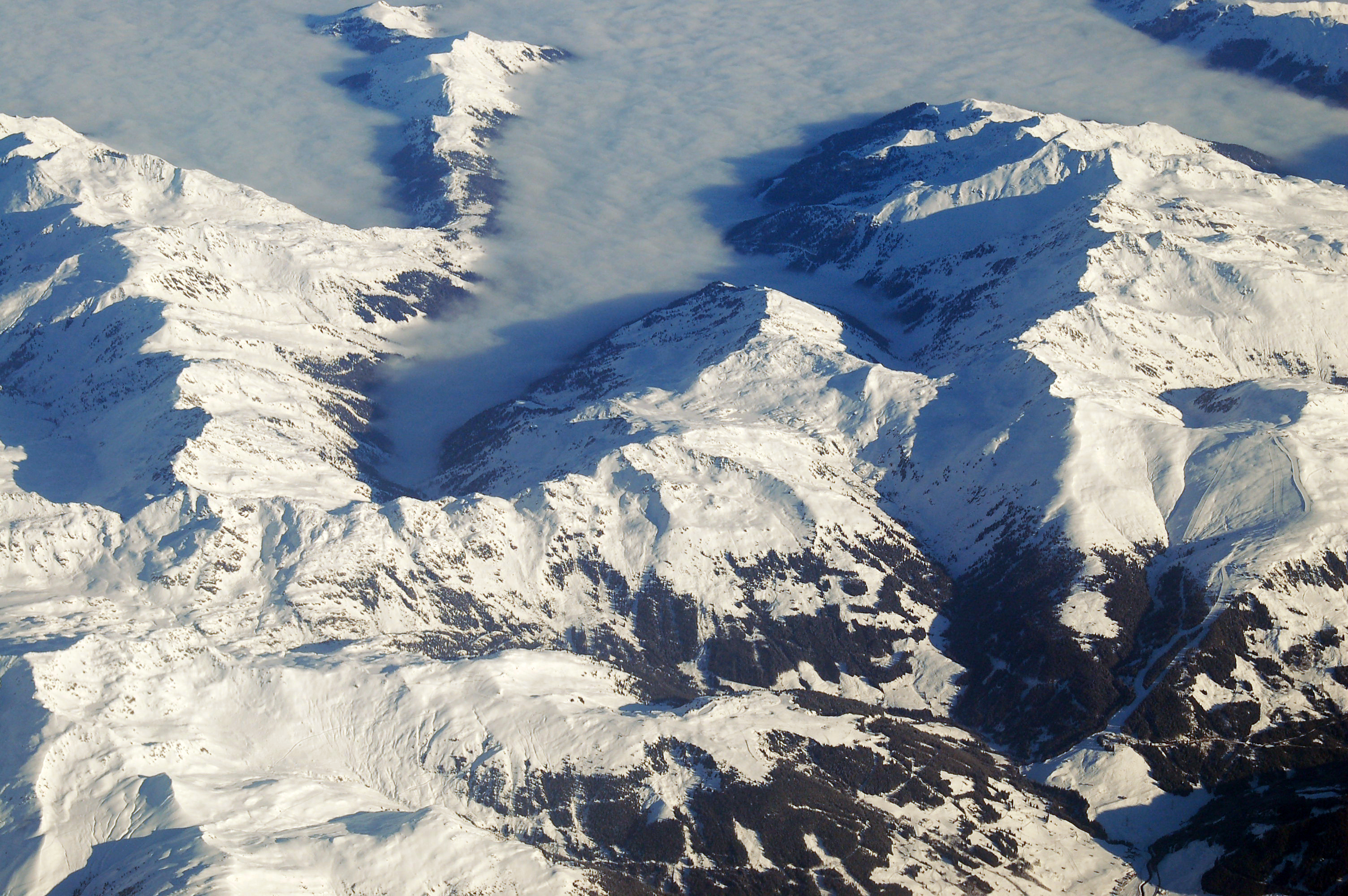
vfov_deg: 11.4
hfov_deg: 17.1
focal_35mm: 120
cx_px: 674
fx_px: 4489
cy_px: 448
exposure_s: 1/400
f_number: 11
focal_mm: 80
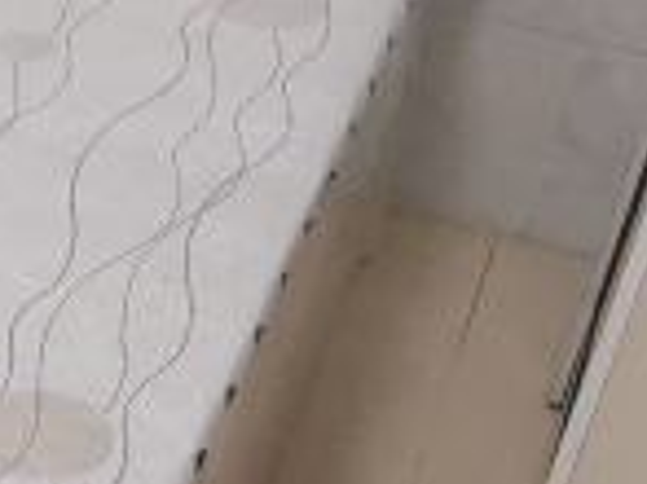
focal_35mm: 125
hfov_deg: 13.8
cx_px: -585
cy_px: 396
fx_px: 2334
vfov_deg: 11.8
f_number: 2.2
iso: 400
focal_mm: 2.35
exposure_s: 1/50
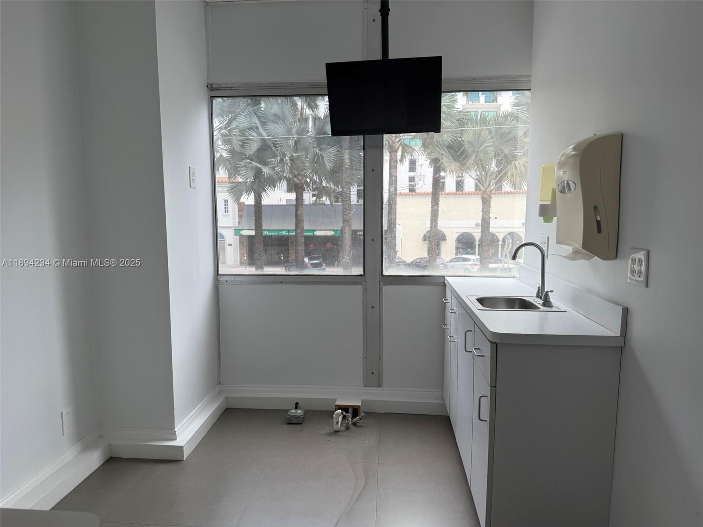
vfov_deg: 56.8
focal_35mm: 24
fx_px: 487
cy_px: 264
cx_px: 352
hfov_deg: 71.6
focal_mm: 6.76
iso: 80
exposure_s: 1/433
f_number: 1.78
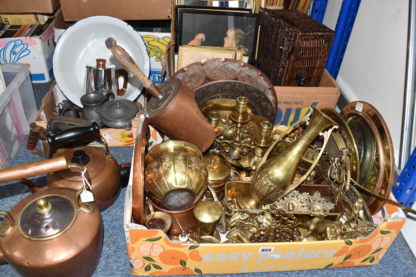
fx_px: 312
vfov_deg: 47.9
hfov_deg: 67.4
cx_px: 208
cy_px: 138
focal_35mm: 27
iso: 800
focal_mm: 18
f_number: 7.1
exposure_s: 1/60
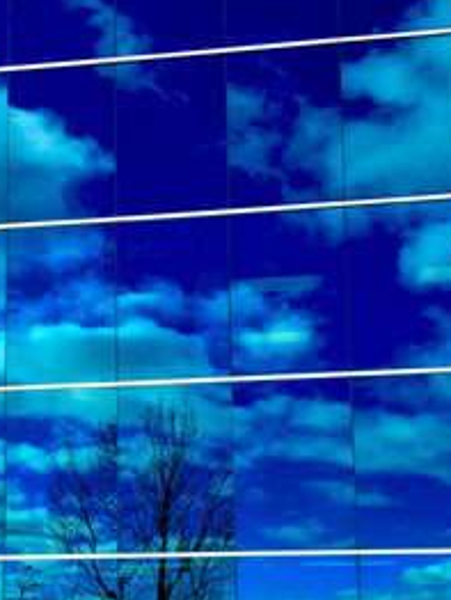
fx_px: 1023
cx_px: 98
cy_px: 498
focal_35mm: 59
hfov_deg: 24.5
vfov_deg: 31.6
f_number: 2.2
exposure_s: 1/733
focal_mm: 4.15
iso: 32
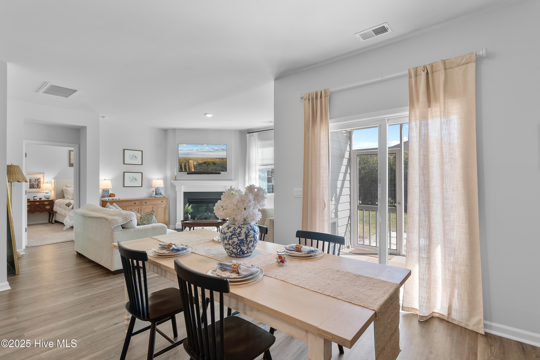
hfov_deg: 93.3
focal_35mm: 17
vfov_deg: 70.4
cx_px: 270
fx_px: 255
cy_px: 180
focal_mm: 11.5
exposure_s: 1/4
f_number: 4.8
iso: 100
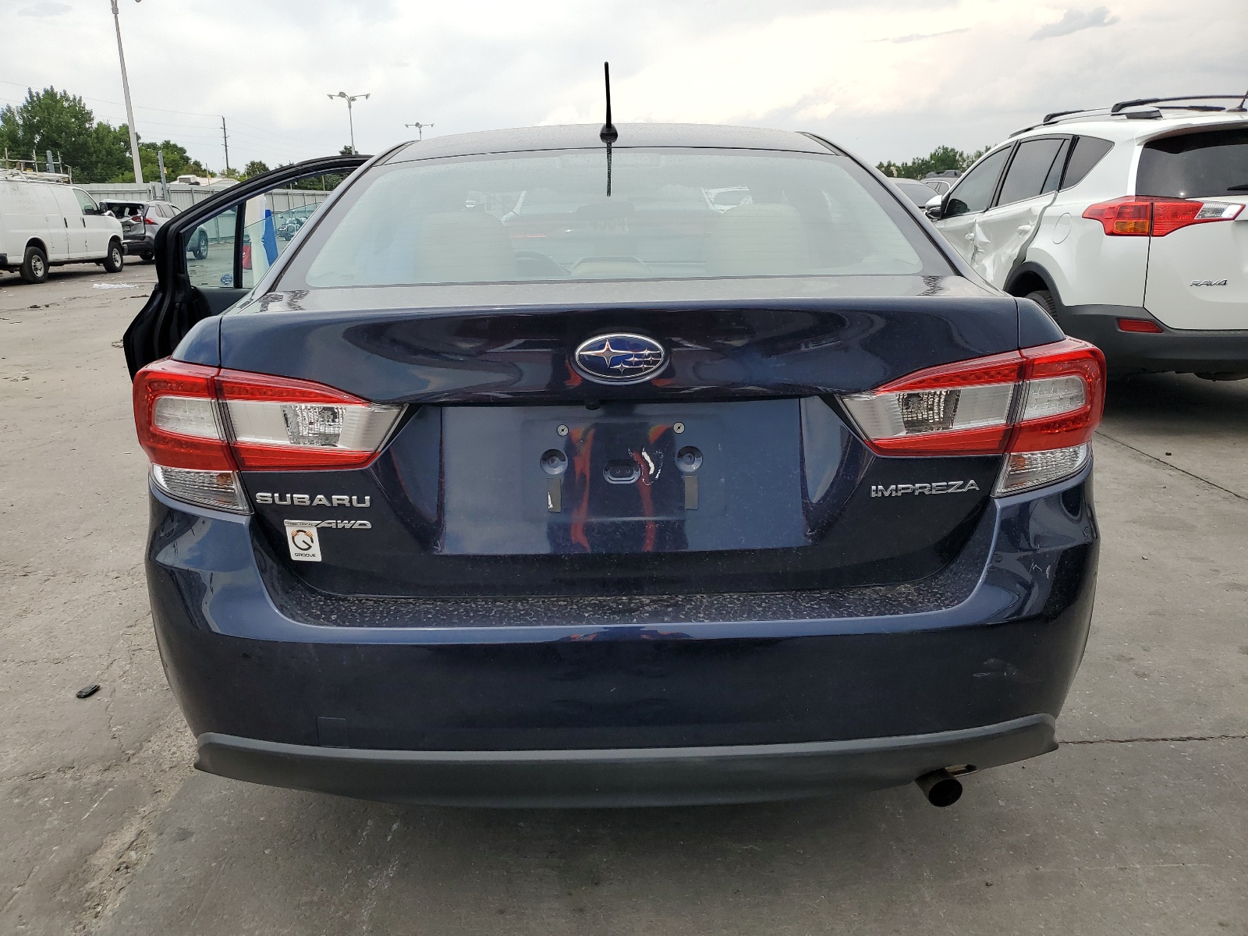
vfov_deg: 53.1
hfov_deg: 67.3
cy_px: 468
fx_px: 937
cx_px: 624
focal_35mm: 26
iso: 50
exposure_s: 1/2000
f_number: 1.5
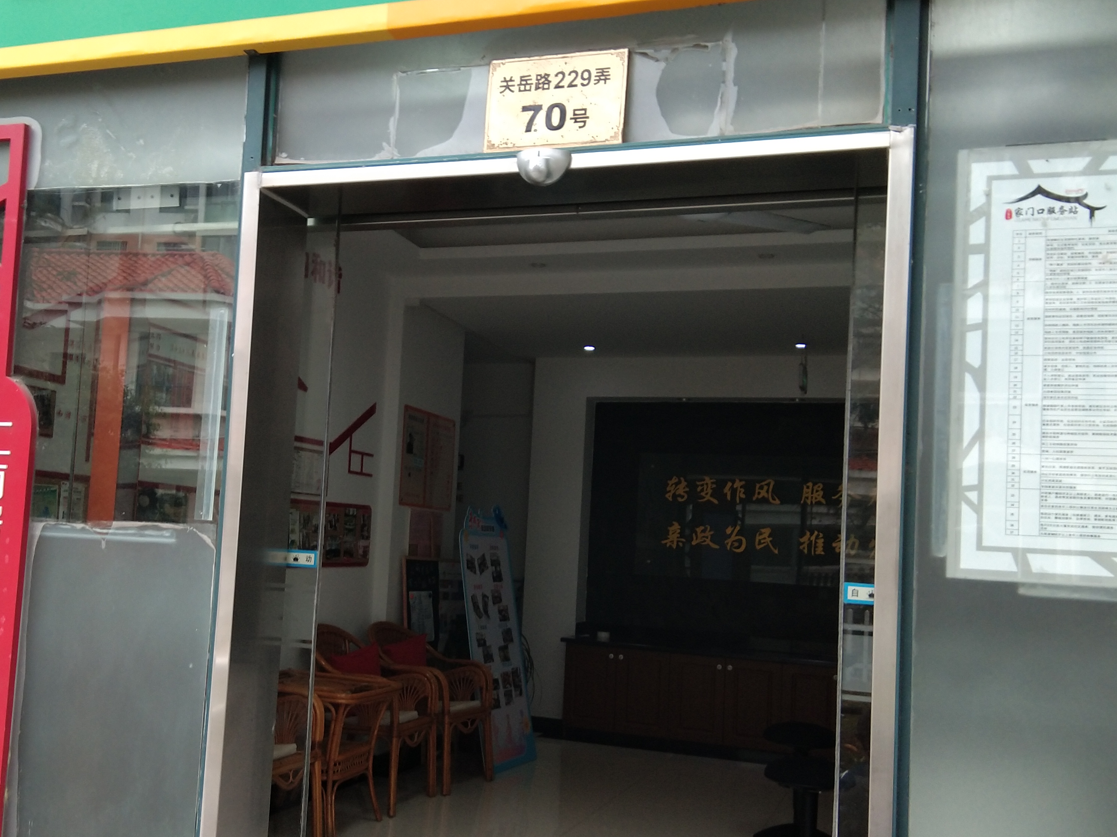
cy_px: 474
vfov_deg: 33.5
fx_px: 1387
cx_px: 454
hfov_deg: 43.7
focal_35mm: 43
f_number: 2.2
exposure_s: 1/50
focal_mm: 3.69
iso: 64
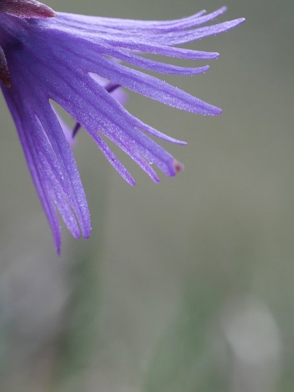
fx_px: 5360
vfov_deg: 4.2
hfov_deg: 3.1
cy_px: 309
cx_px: 39
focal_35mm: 473
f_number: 3.5
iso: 200
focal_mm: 60
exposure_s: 1/320
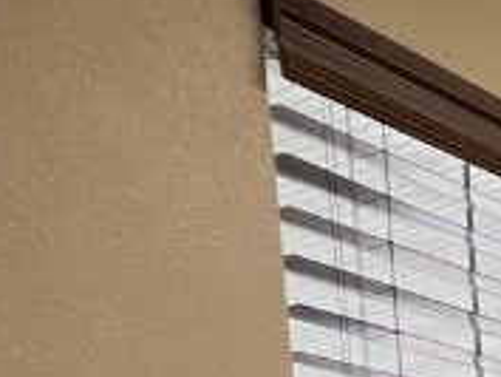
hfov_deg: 17.9
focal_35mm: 75
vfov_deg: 15.4
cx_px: 1005
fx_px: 1086
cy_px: 771
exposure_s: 1/120
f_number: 1.8
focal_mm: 1.57
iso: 80
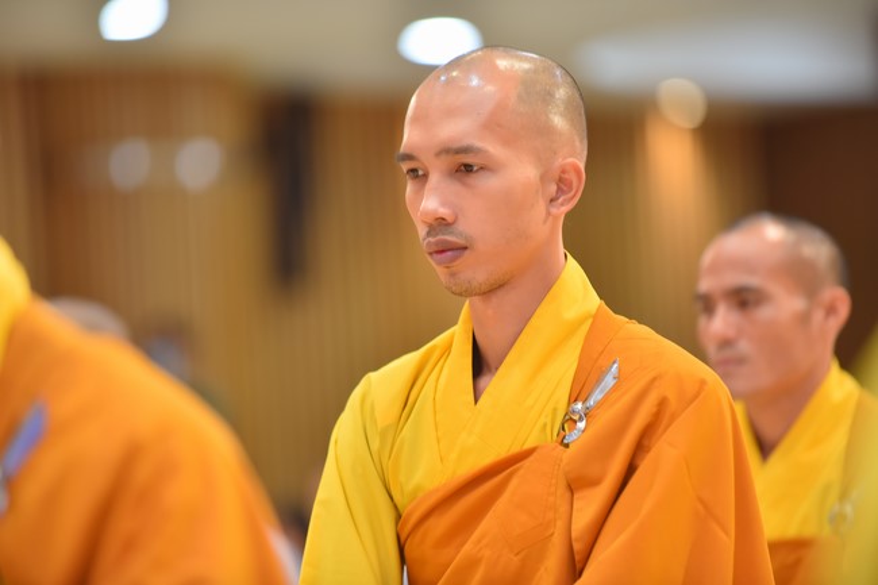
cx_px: 439
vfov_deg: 6.9
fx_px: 4876
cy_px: 292
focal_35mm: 200
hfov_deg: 10.3
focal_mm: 200
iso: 800
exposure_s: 1/100
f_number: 2.8
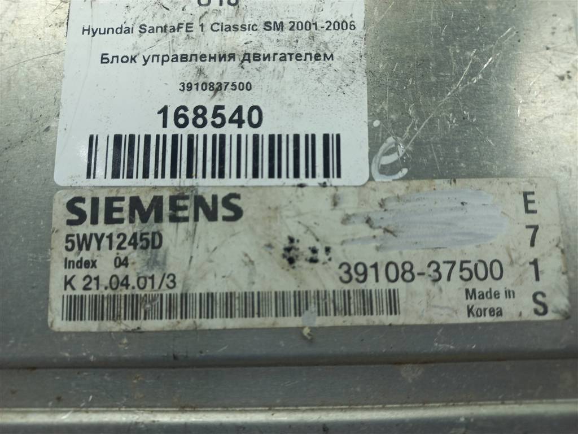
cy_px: 217
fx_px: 417
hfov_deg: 69.4
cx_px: 289
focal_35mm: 25
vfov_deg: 54.9
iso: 50
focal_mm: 4.6
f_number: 1.8
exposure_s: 1/50
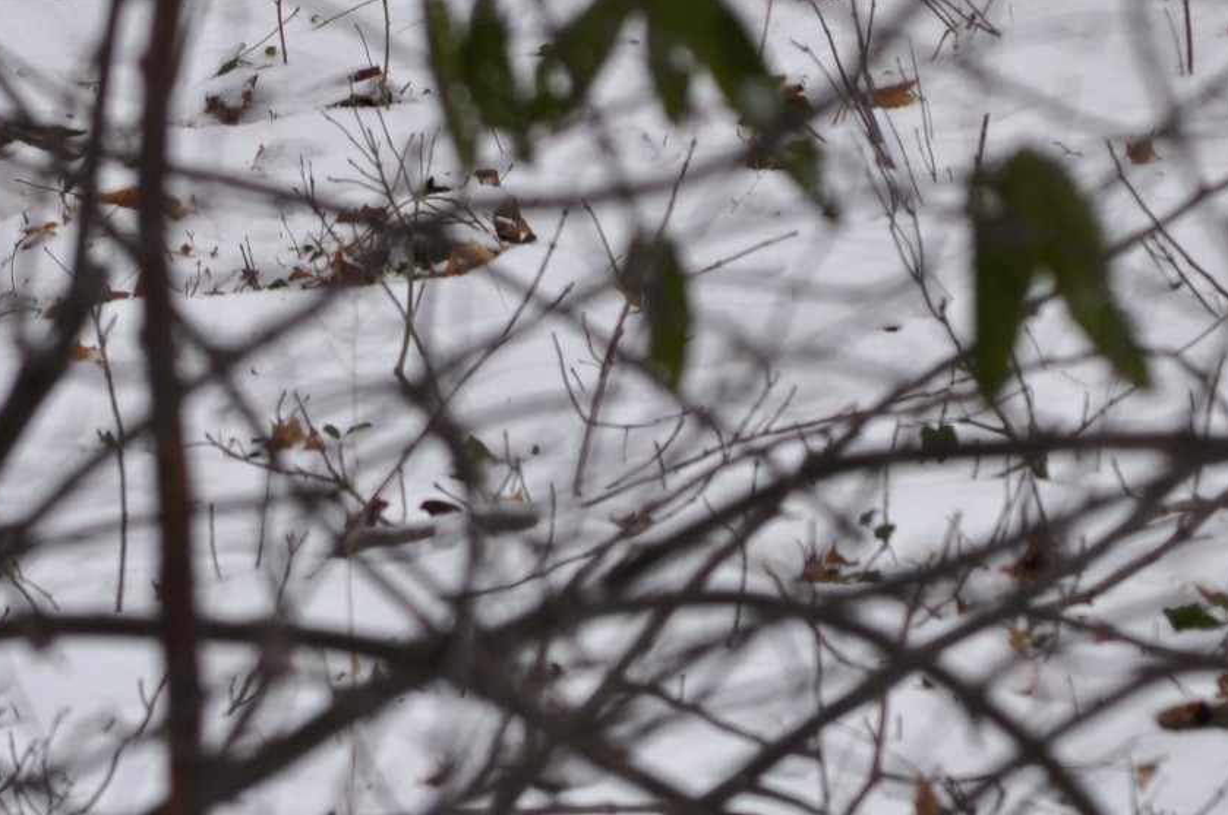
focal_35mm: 767
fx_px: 26128
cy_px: -157
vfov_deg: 1.8
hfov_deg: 2.7
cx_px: 710
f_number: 9
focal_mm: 200
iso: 200
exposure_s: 1/160
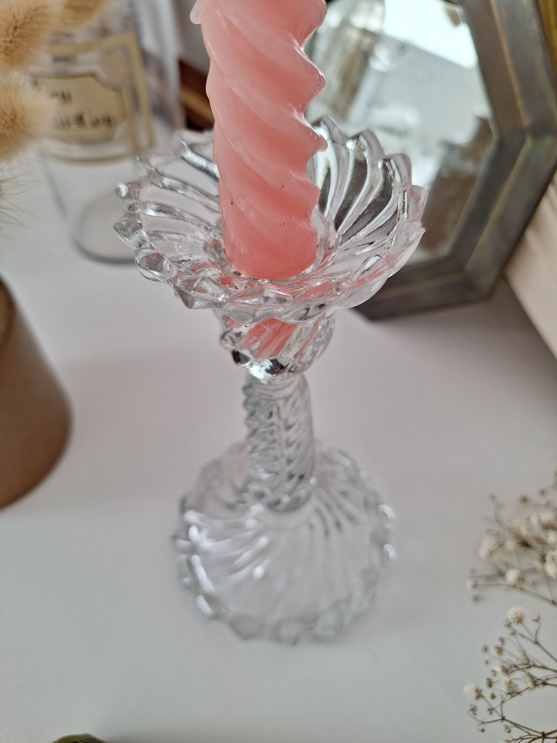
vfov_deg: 73.9
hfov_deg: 58.9
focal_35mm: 23
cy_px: 372
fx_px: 493
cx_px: 278
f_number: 1.8
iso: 80
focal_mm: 5.54
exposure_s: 1/100
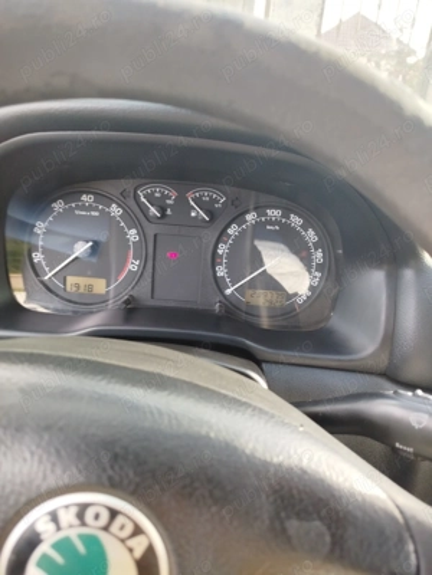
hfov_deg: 81.7
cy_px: 288
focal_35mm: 15
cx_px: 216
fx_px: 250
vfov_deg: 98.2
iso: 64
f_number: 1.7
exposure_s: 1/50
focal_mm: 5.31
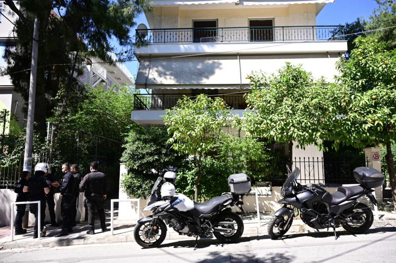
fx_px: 264
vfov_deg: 53.1
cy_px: 132
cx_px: 198
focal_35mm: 24
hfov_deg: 73.8
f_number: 4.5
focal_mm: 24
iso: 320
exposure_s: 1/1000
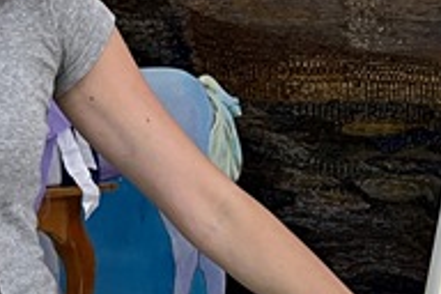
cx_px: 489
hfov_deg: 13.9
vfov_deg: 9.4
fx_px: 1764
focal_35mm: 144
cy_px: 331
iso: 125
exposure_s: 1/50
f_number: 1.6
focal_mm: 5.1
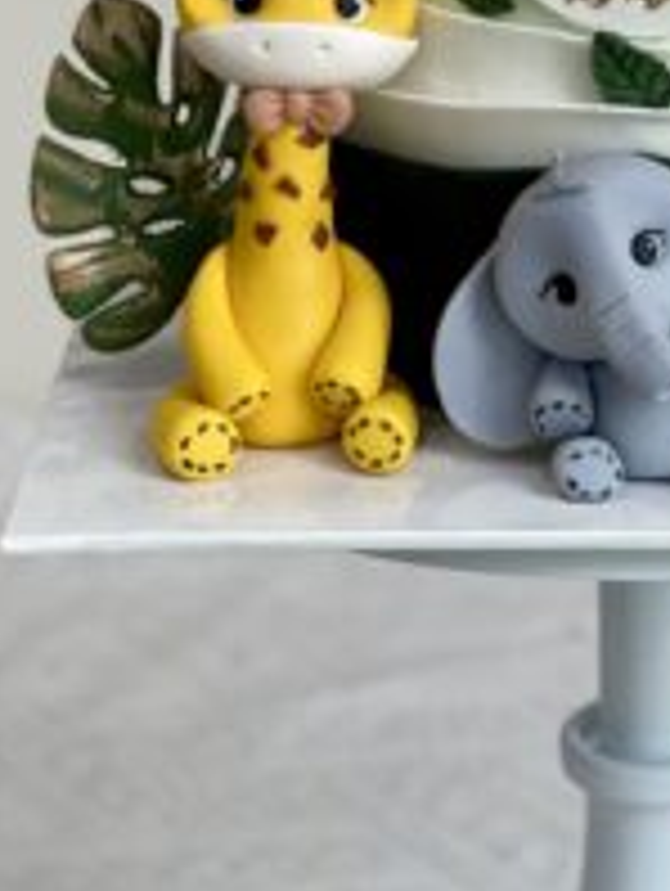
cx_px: 630
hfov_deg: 8.6
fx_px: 4429
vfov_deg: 11.2
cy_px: -272
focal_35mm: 172
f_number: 2.2
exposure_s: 1/100
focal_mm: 7.5
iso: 40
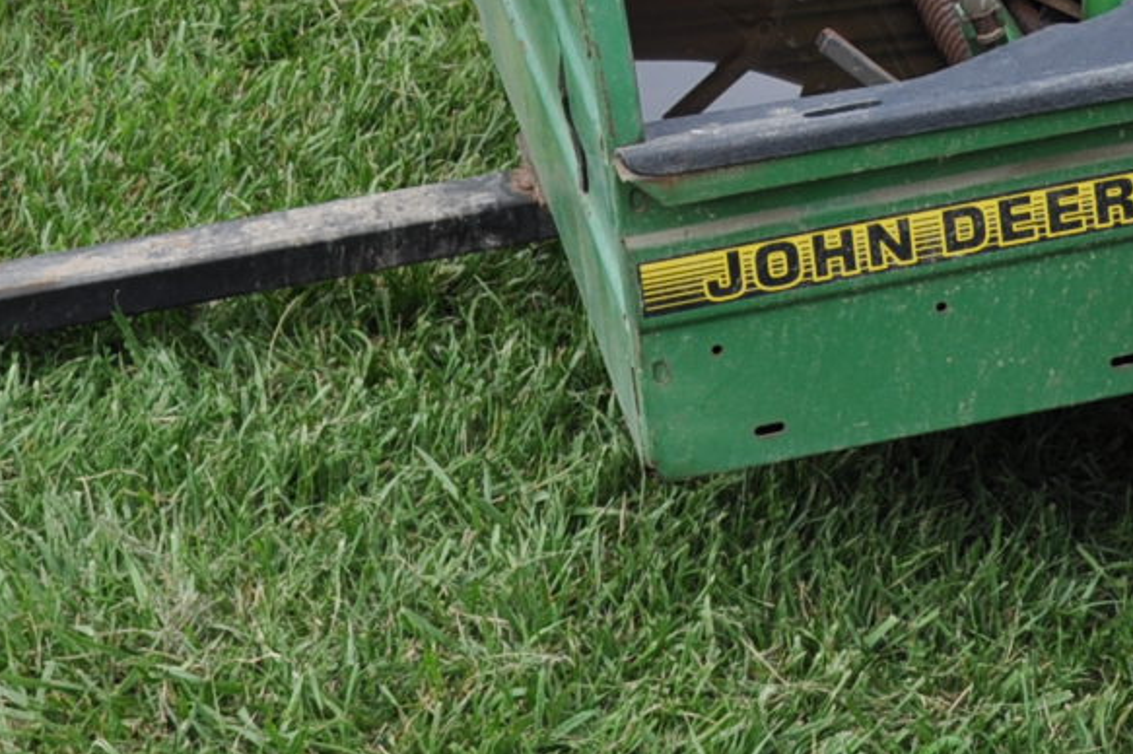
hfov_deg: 12.8
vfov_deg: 8.4
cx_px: 791
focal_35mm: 160
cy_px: -441
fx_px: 5027
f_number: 6.3
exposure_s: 1/160
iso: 200
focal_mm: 29
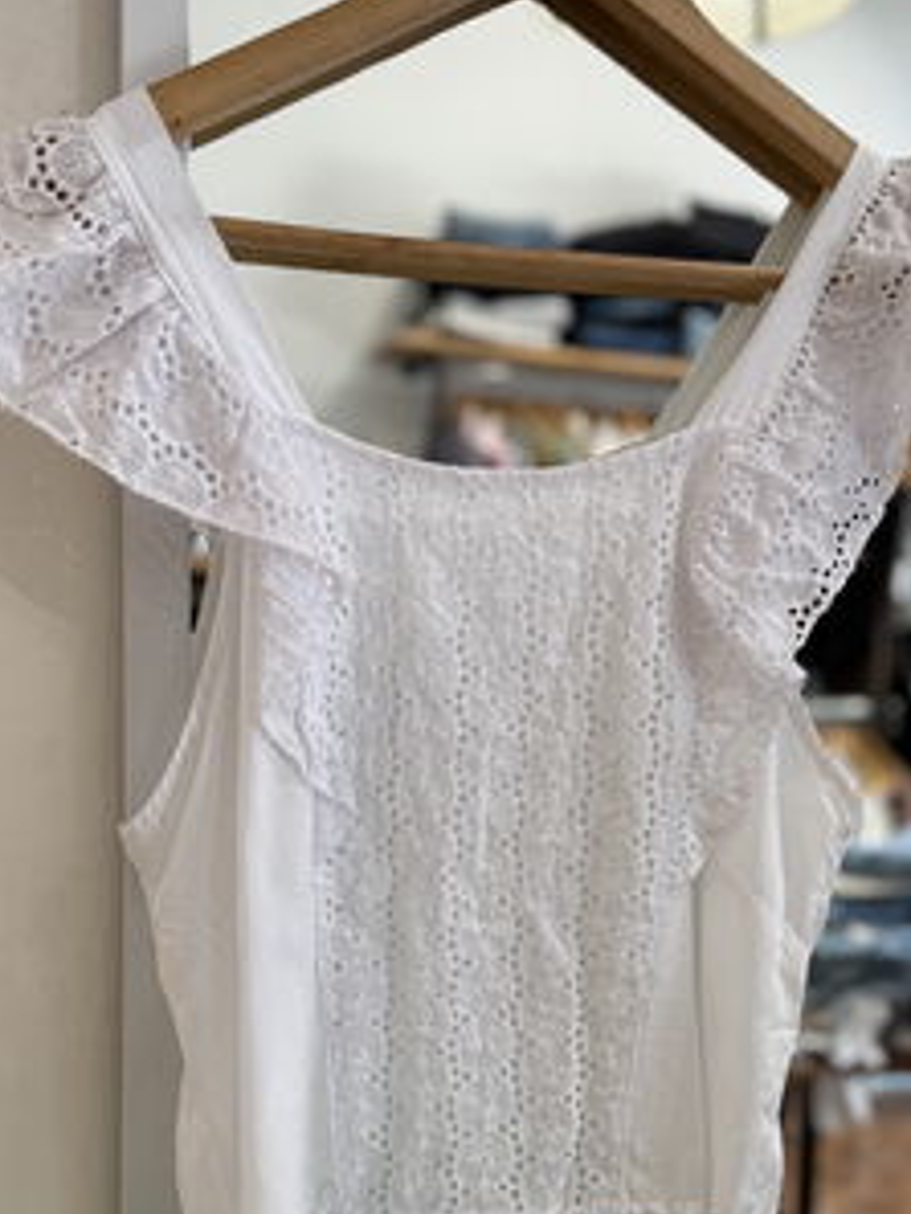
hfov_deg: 33.6
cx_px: 490
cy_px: 775
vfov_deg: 43.4
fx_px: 1508
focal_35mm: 43
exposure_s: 1/121
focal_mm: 6.76
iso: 125
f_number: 1.78
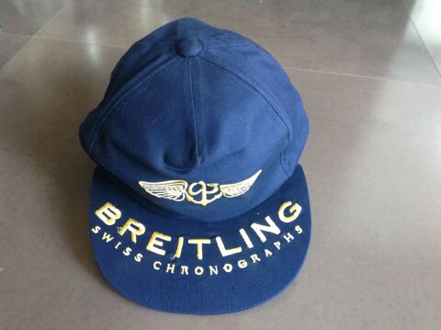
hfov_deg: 52.7
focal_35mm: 35
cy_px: 165
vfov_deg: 40.6
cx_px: 220
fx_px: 445
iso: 125
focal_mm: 4.28
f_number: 2.4
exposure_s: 1/15
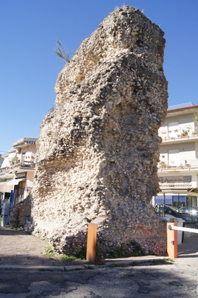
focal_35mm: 82
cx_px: 99
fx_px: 682
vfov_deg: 24.6
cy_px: 149
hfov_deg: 16.5
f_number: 13
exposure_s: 1/250
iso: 200
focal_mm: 55
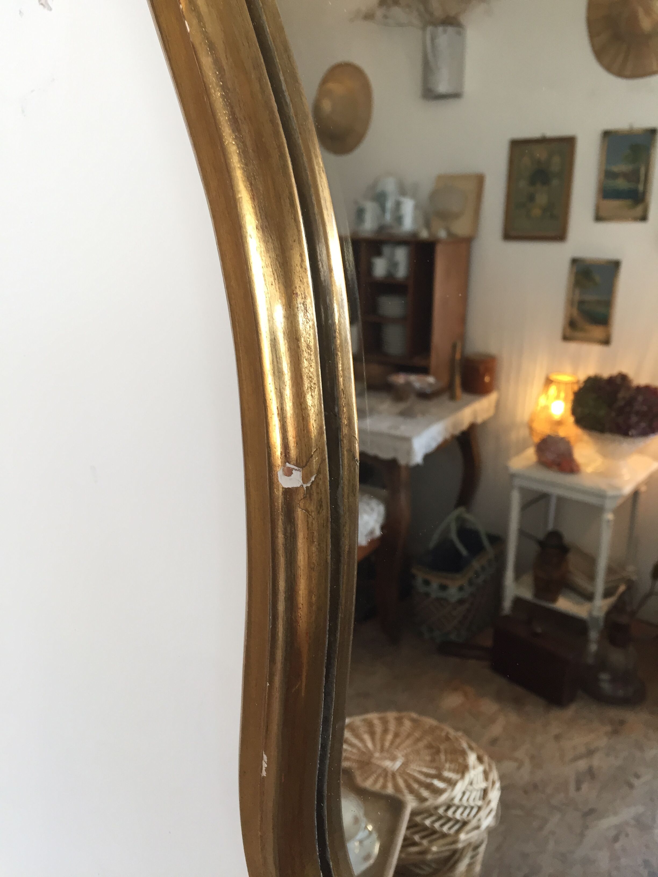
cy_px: 438
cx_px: 329
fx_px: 735
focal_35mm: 29
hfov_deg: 48.2
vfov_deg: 61.7
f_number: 2.2
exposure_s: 1/33
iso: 40
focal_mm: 4.15
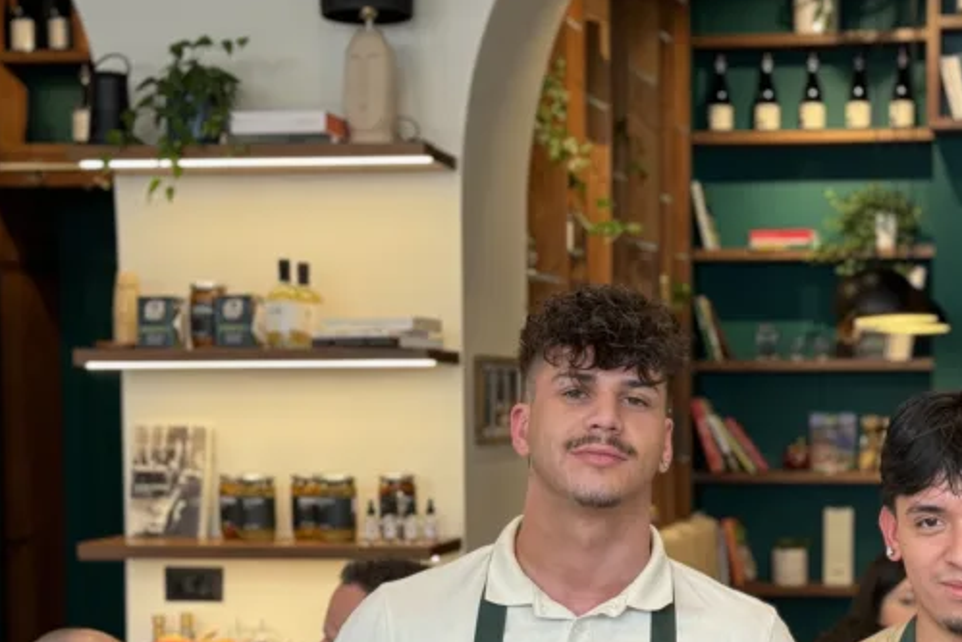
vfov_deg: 16.9
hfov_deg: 25.0
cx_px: 736
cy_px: 538
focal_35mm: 80
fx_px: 2138
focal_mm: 6.86
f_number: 1.78
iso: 64
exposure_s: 1/50
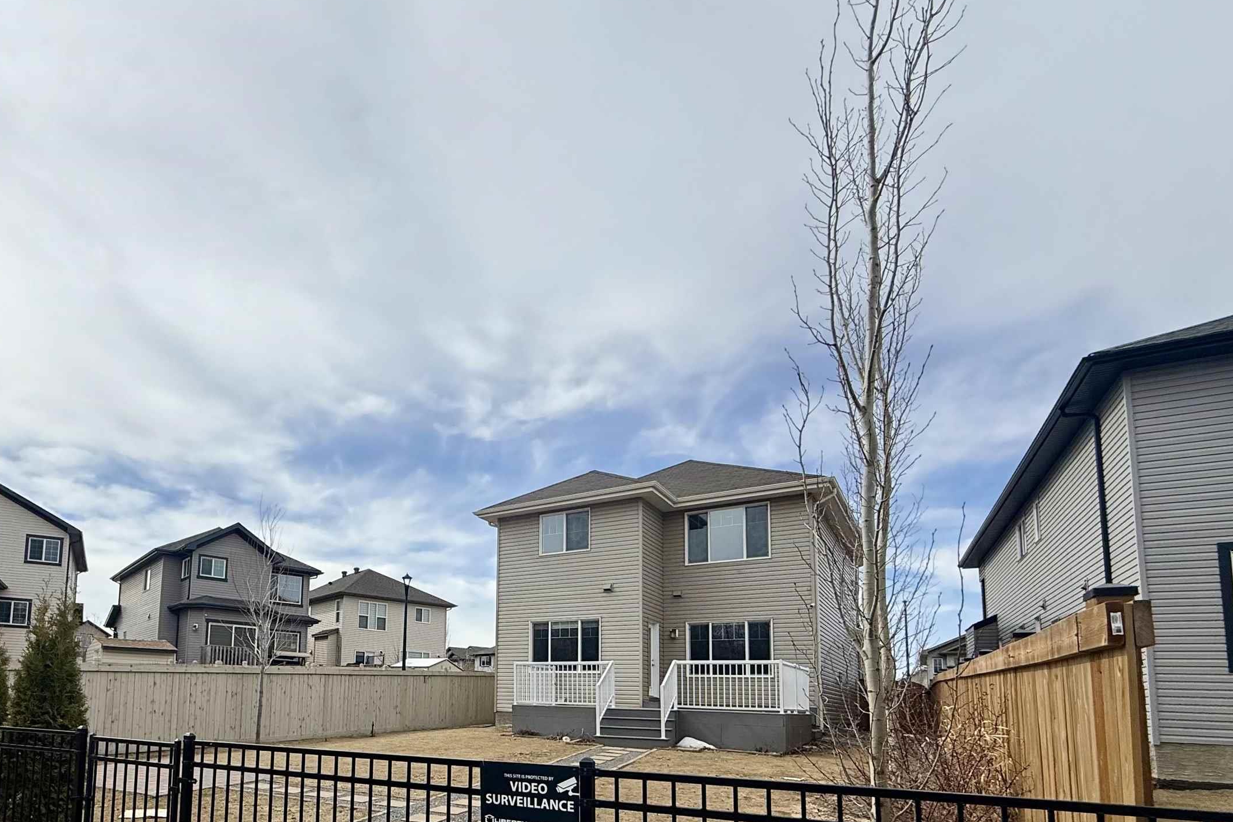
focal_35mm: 21
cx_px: 382
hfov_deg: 77.8
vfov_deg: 56.4
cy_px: 622
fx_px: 719
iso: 50
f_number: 2.2
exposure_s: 1/3460
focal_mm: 2.22
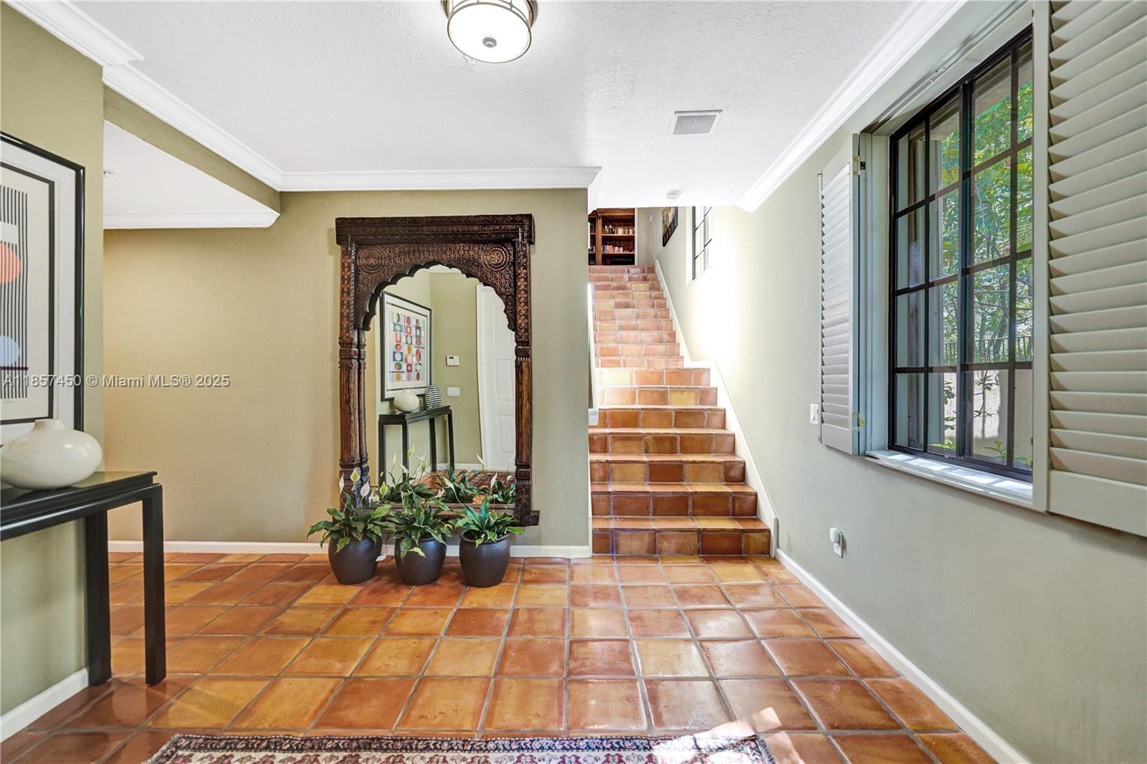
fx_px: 446
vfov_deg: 81.2
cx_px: 574
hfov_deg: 104.3
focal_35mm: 14
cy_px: 382
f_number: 2.8
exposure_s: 1/320
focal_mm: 14
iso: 1250
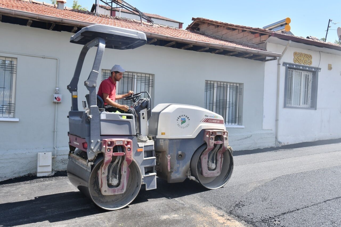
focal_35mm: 34
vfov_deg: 38.9
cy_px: 114
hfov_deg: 55.8
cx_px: 170
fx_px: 322
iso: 250
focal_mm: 34
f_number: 14
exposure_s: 1/200
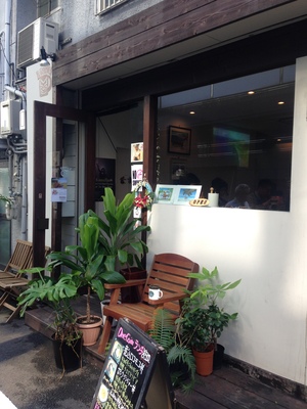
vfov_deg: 55.4
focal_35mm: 33
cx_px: 154
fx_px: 390
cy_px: 204
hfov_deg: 42.9
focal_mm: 4.12
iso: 50
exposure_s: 1/157
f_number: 2.4
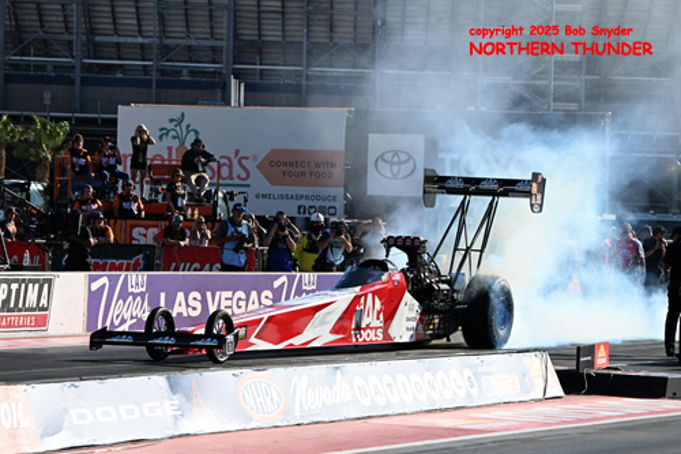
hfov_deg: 16.4
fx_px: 2364
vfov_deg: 11.0
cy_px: 227
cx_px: 340
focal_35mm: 125
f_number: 5.6
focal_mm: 125
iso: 360
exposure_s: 1/2000
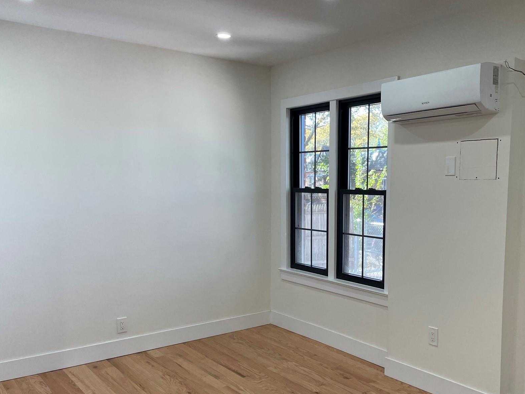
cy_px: 235
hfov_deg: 53.6
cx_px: 315
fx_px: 516
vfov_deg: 41.6
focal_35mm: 34
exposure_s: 1/120
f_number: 1.6
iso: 80
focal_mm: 4.2
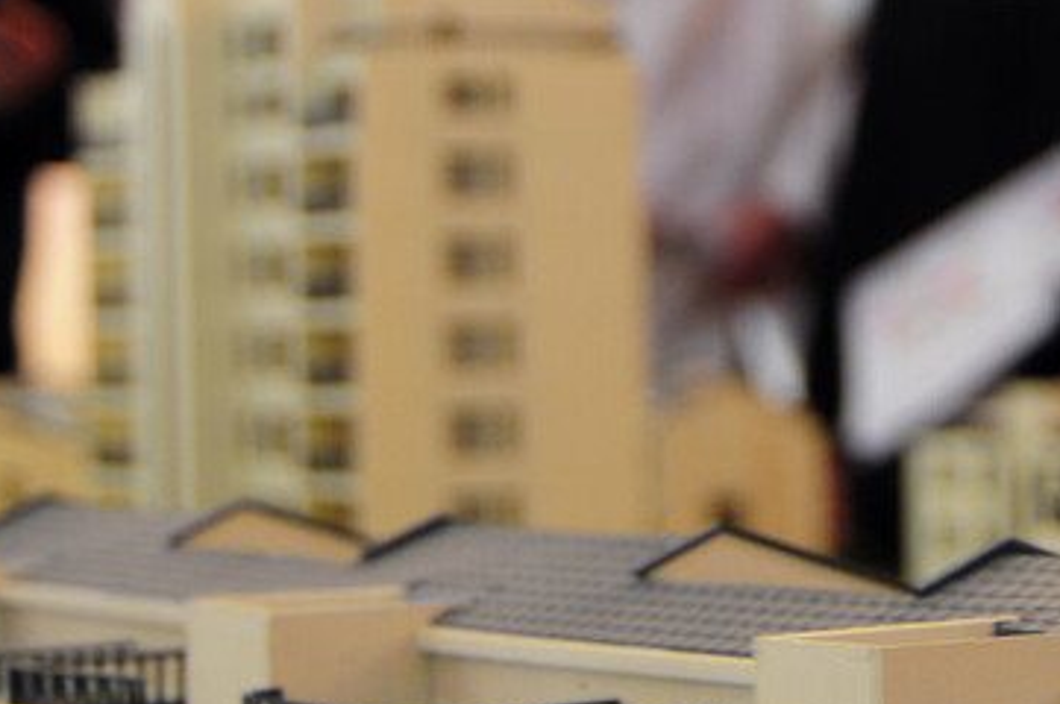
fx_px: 4256
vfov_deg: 9.4
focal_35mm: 145
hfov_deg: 14.1
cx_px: 828
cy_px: 85
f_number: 4
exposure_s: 1/25
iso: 320
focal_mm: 29
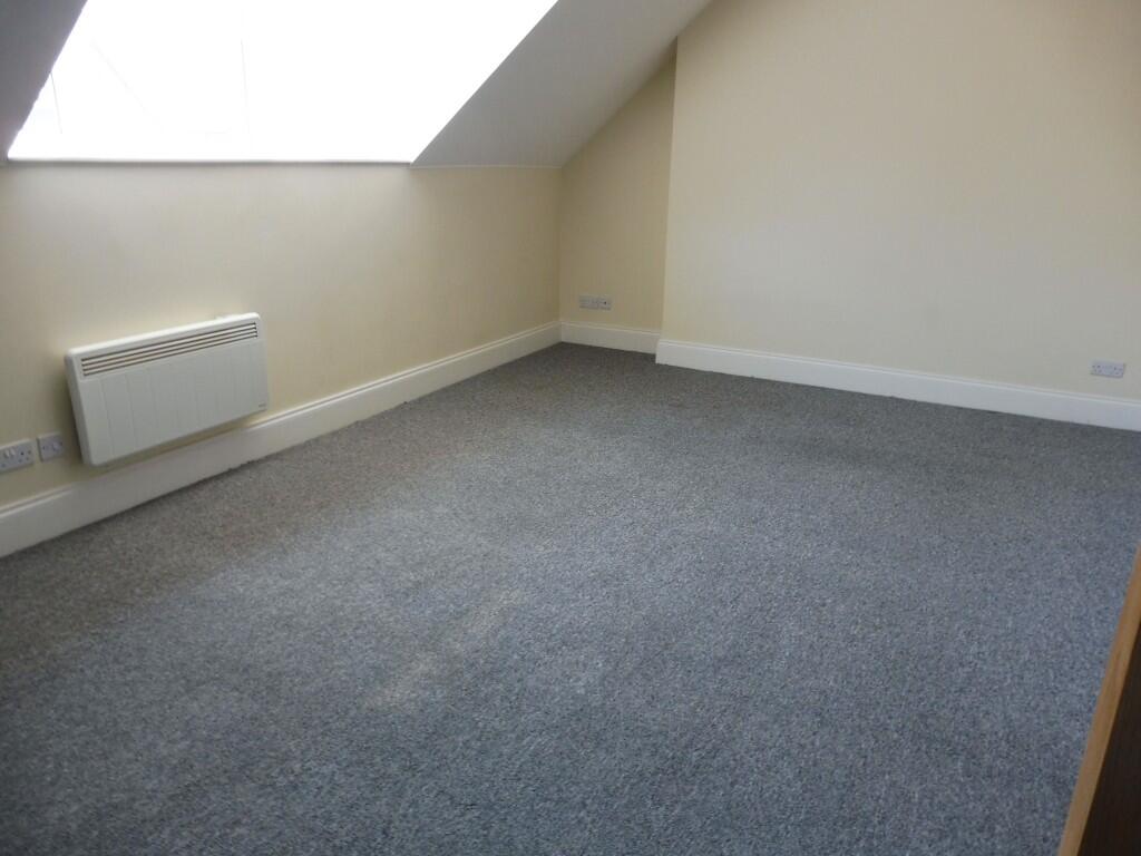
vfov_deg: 56.8
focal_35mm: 24
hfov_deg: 71.6
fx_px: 791
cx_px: 570
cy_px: 428
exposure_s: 1/60
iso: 200
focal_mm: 4.3
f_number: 3.3
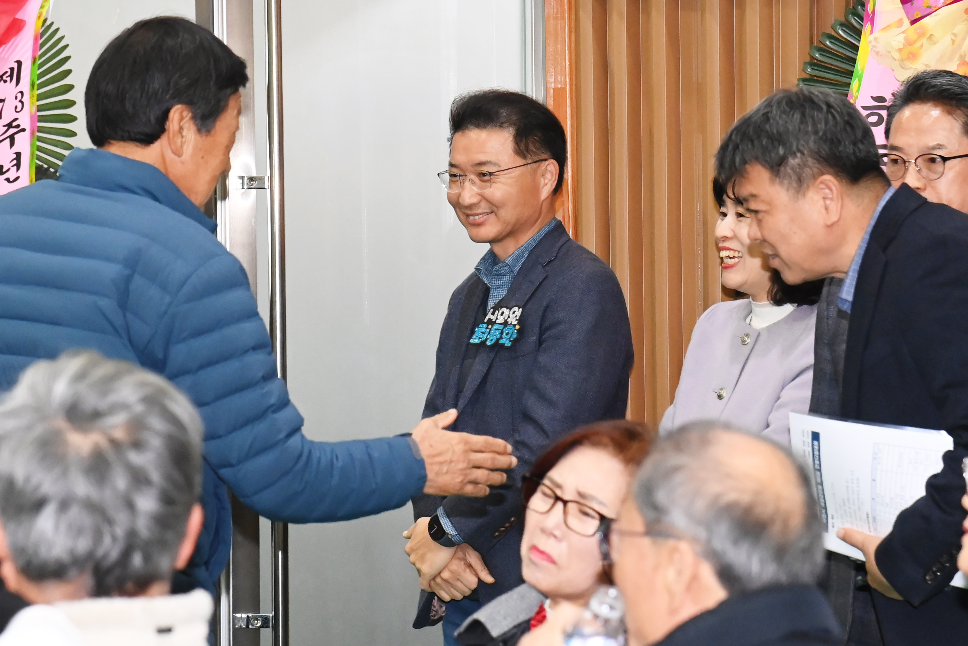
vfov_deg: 11.4
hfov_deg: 17.1
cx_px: 484
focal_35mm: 120
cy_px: 323
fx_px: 3226
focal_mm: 120
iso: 5000
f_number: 6.3
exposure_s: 1/250
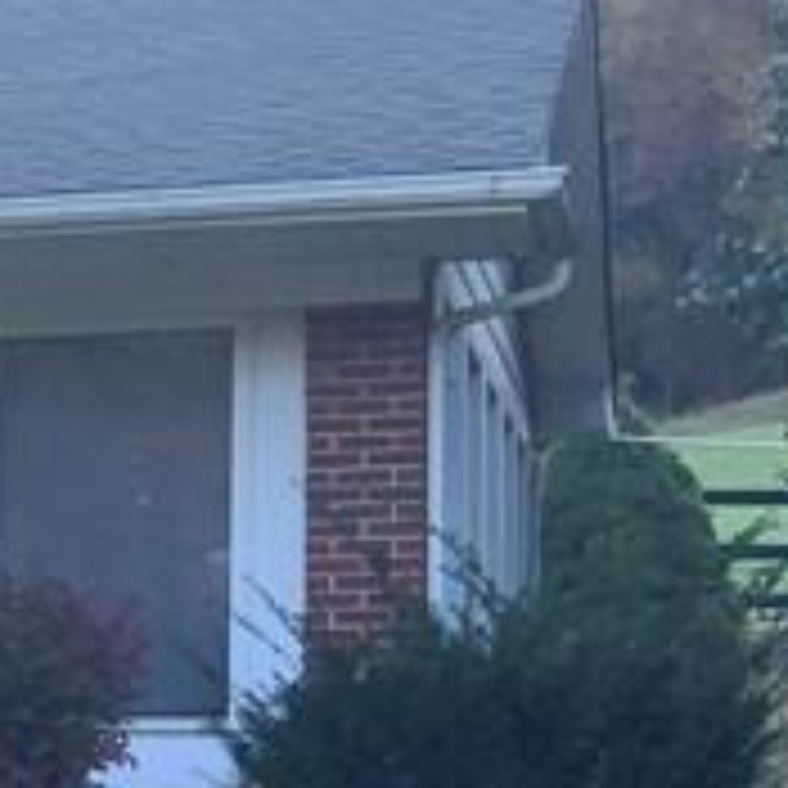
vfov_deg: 11.5
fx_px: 3863
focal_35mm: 150
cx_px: -1094
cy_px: 865
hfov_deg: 10.2
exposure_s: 1/217
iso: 16
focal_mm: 3
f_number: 1.8
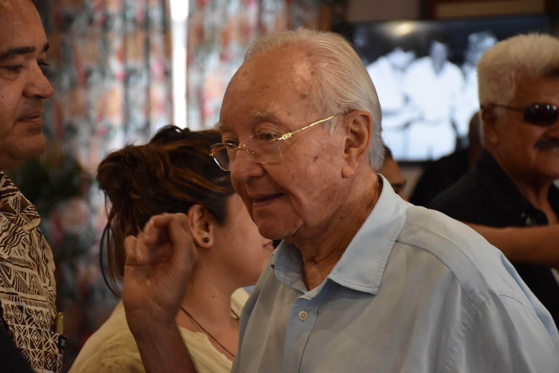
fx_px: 2096
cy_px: 186
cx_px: 280
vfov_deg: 10.2
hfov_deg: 15.2
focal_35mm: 135
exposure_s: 1/60
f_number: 5.3
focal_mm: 90
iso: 1100
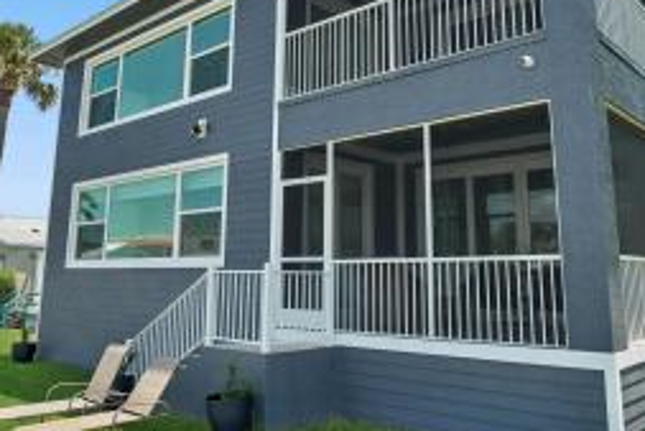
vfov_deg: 40.6
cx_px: 329
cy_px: 140
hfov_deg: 58.7
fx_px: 574
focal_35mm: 32
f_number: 9
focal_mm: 12
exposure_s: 1/320
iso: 200
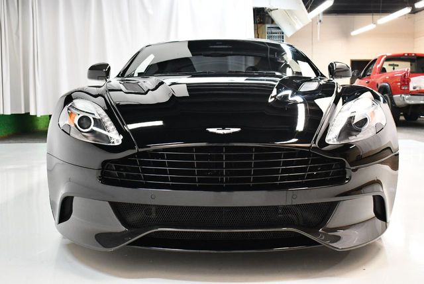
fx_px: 543
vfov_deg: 29.3
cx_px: 212
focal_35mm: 46
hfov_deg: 42.7
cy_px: 142
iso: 3200
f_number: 3.8
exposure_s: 1/60
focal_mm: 23
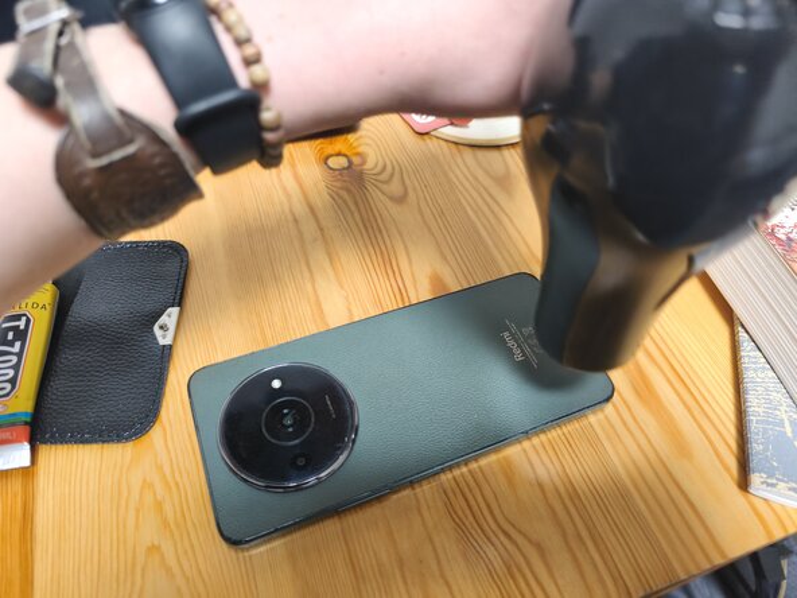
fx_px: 530
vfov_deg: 58.9
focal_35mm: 23
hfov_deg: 73.9
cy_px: 299
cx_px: 398
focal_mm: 6.14
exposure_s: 1/33.3
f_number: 1.65
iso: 1000
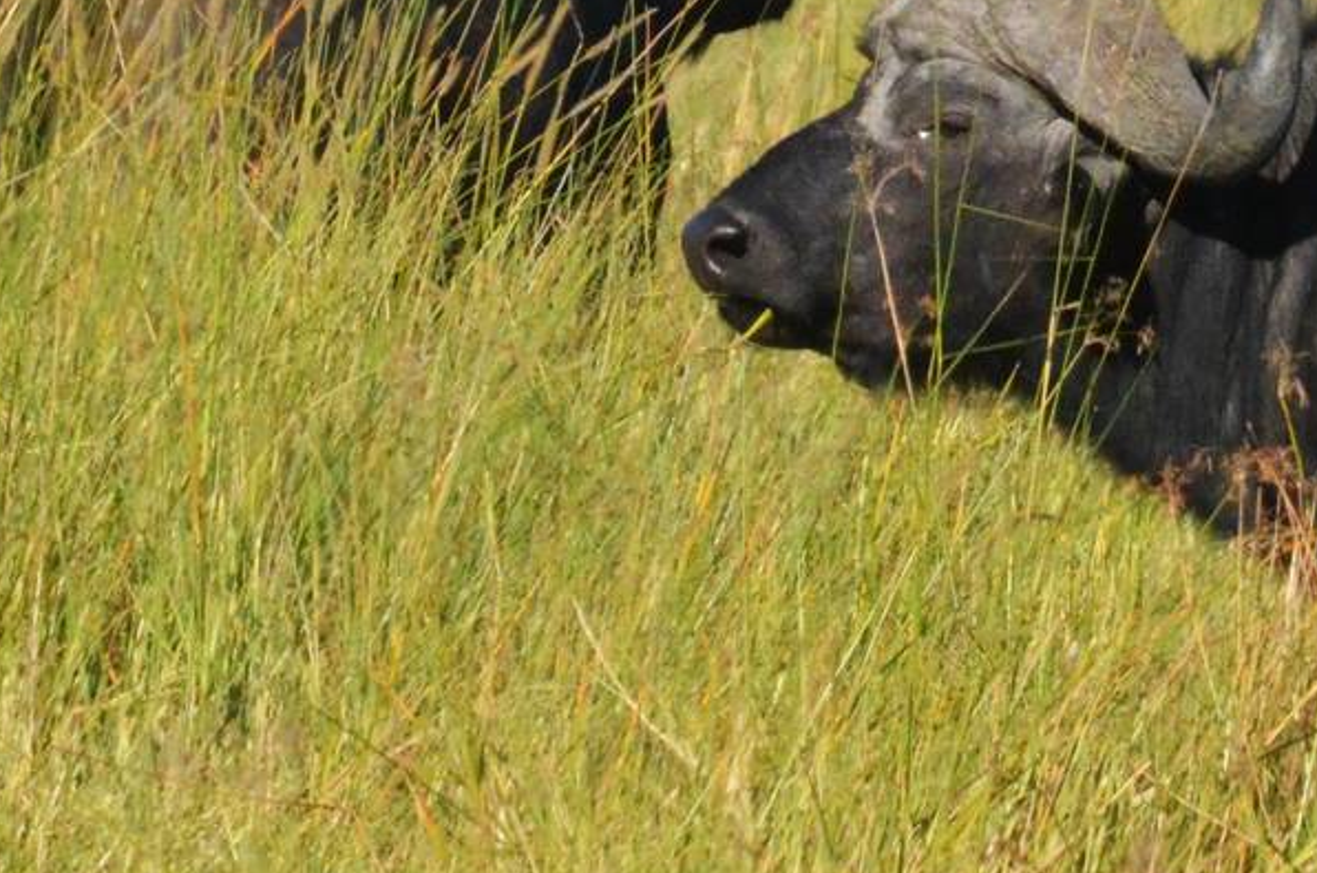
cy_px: 120
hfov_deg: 1.0
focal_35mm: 2013
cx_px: 1275
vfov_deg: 0.7
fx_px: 73504
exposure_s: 1/3200
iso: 2500
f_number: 14
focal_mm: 500
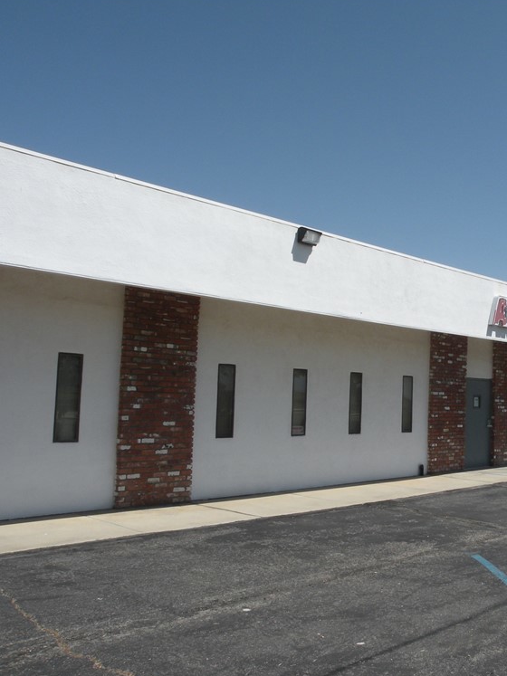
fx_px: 723
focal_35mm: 37
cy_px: 339
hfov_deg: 36.4
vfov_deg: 50.1
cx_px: 449
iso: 64
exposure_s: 1/340
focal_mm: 4.7
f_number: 7.1
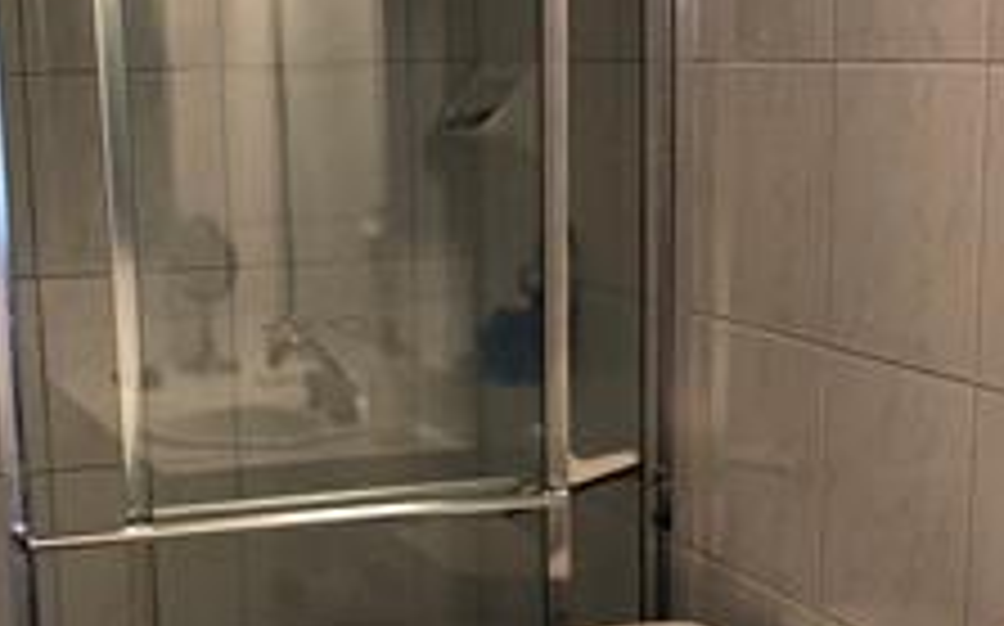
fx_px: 2187
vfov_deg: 16.0
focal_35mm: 80
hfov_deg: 25.7
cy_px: 585
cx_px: 302
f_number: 1.8
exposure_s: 1/24
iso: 40
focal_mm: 3.99
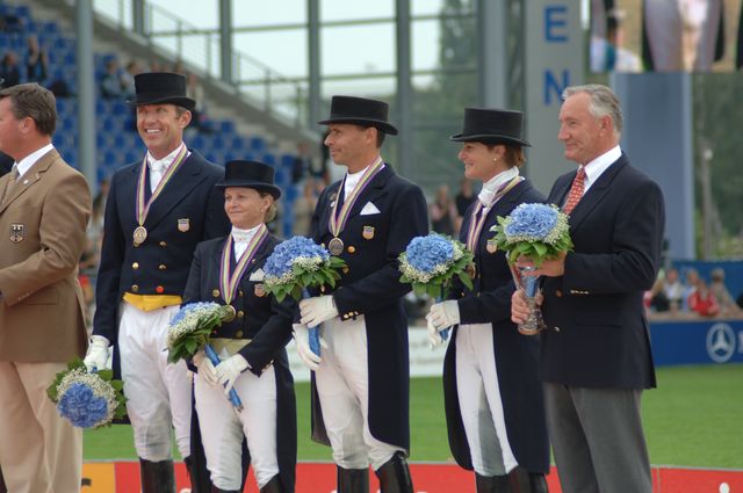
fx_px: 6184
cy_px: 246
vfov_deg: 4.6
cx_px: 372
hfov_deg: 6.9
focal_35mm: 300
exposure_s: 1/200
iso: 200
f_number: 5.6
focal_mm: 200
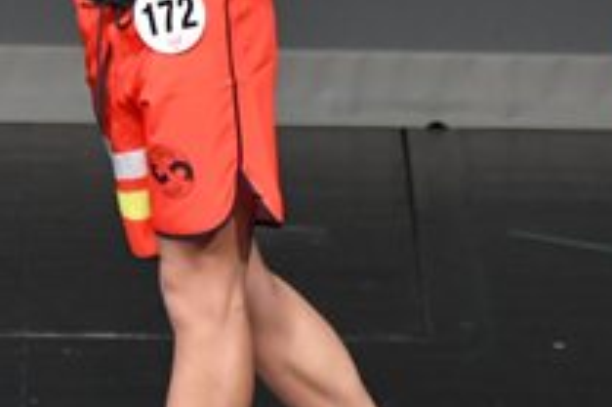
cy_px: 47
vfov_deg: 1.1
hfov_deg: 1.6
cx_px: -186
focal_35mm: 1282
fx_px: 21776
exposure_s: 1/400
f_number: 5.6
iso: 4000
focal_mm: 230
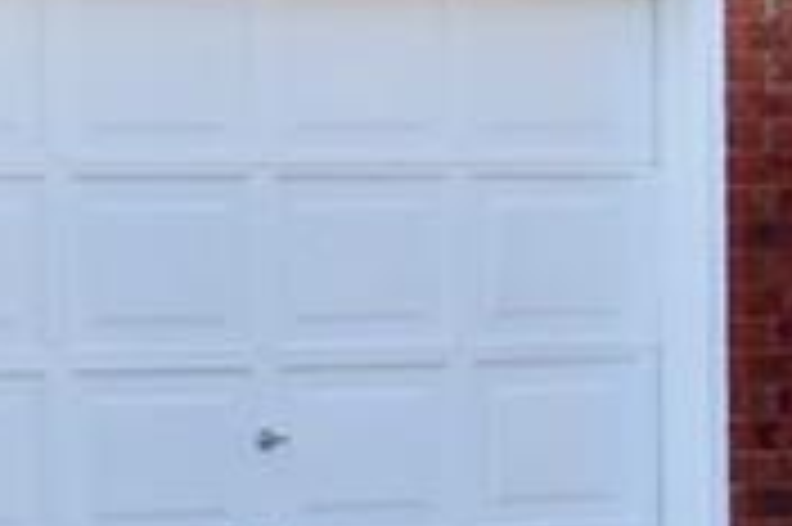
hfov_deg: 15.7
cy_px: 175
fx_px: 2681
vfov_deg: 11.2
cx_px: -315
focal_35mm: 122
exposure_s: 1/500
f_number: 8
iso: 720
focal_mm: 14
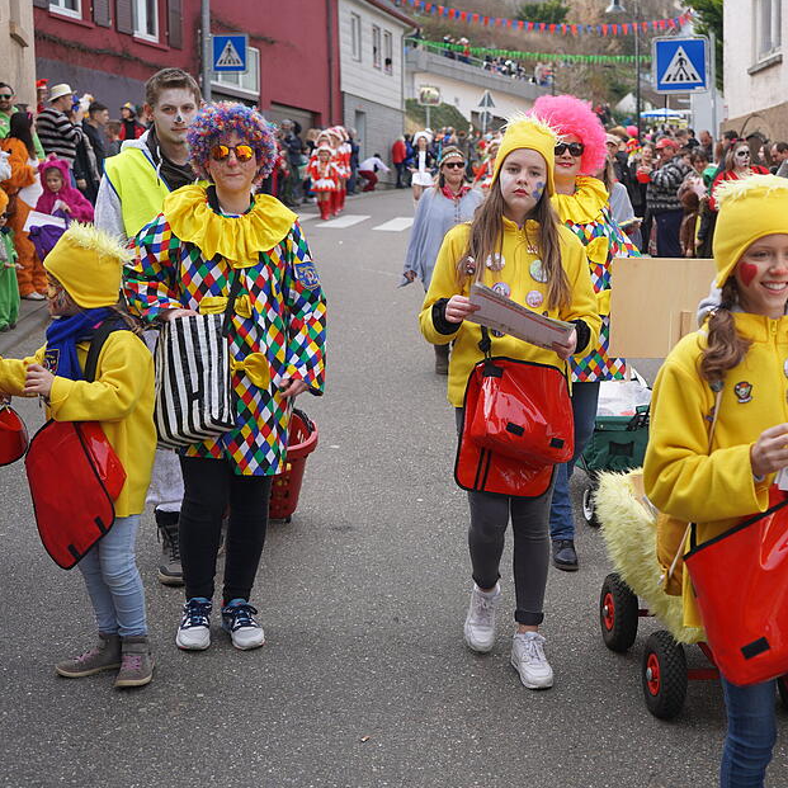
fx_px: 1288
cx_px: 572
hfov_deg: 33.5
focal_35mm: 50
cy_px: 393
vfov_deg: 34.0
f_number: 4.5
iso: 100
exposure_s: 1/200
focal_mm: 39
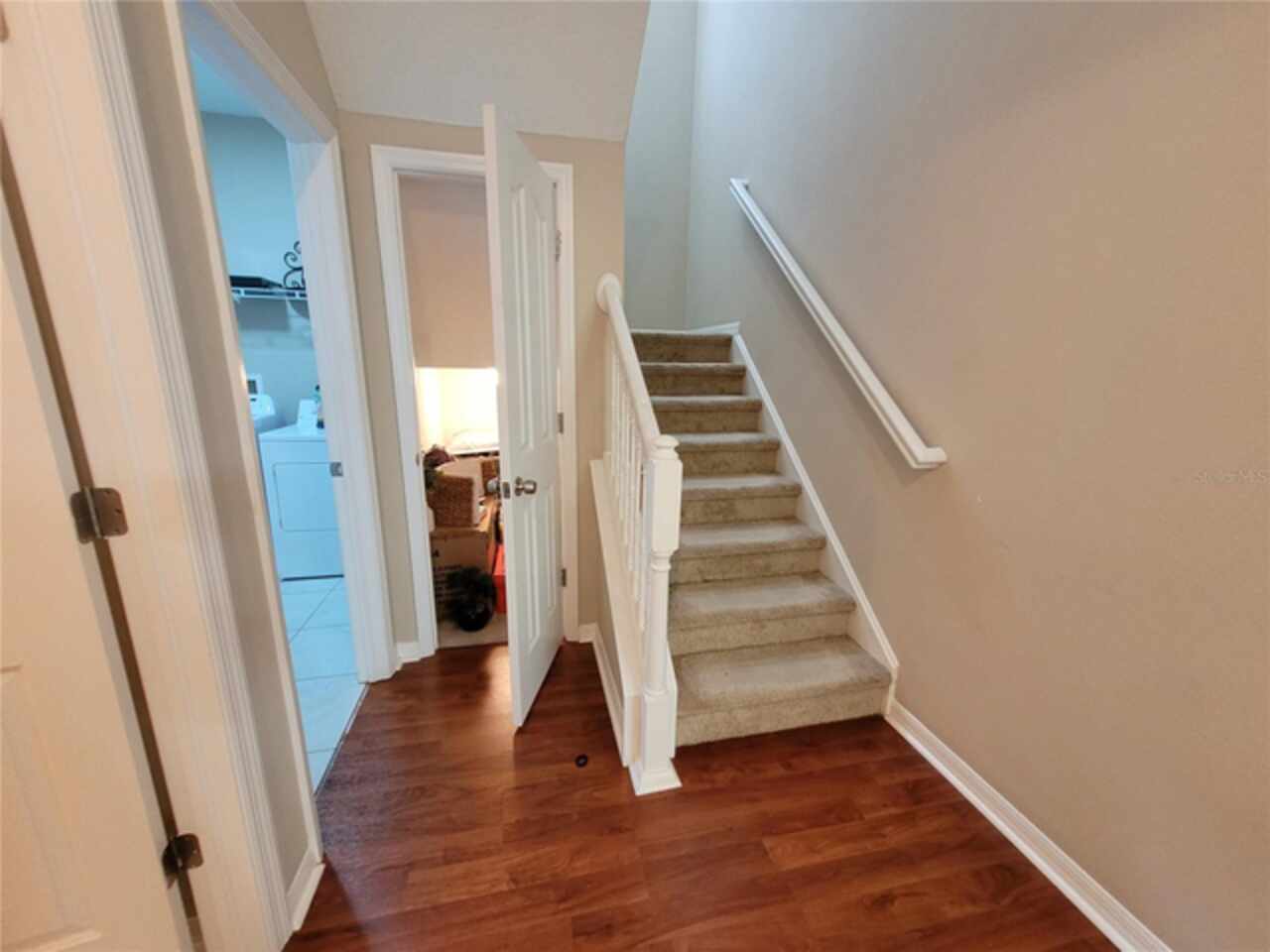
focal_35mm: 13
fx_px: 477
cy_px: 476
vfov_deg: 89.9
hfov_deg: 106.2
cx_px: 635
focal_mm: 1.74
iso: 320
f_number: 2.2
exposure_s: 1/30
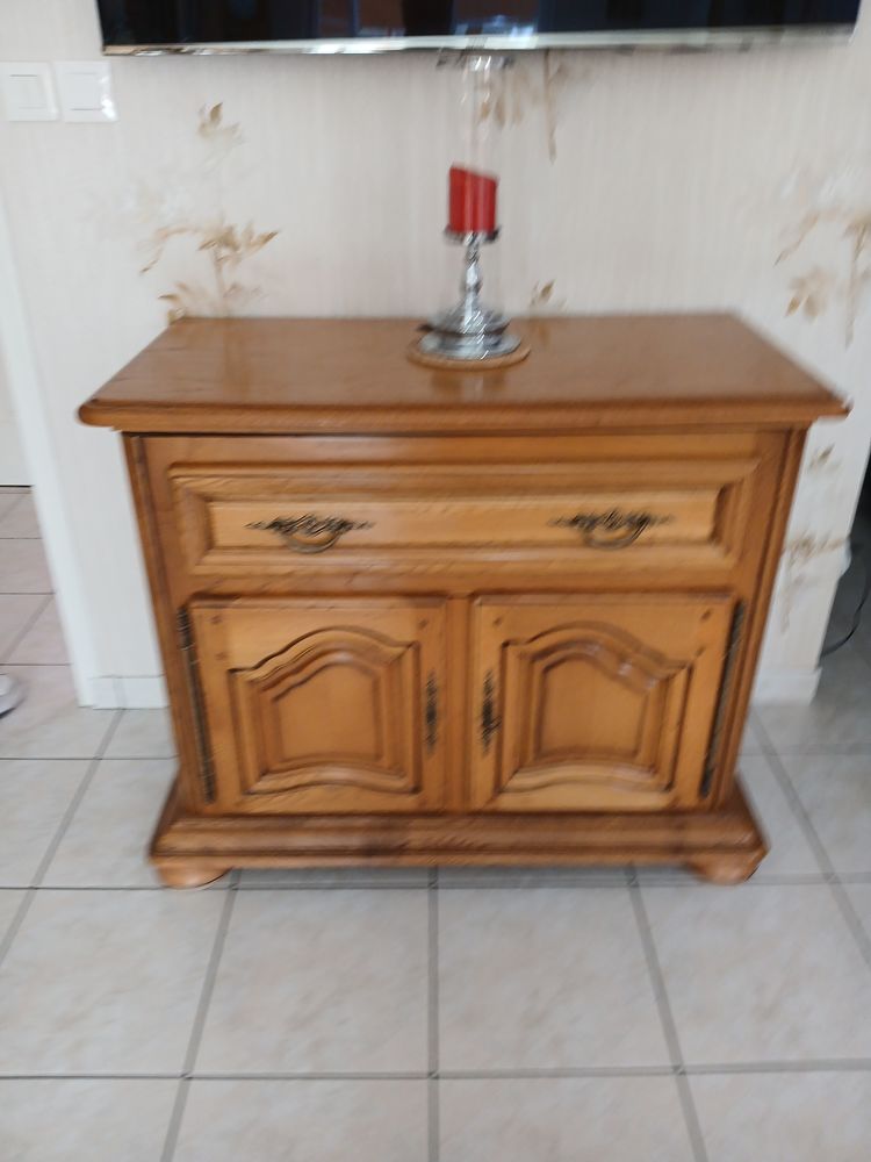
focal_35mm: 26
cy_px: 581
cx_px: 436
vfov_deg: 67.3
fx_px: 872
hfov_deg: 53.1
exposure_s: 1/50
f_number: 1.8
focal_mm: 3.98
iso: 160
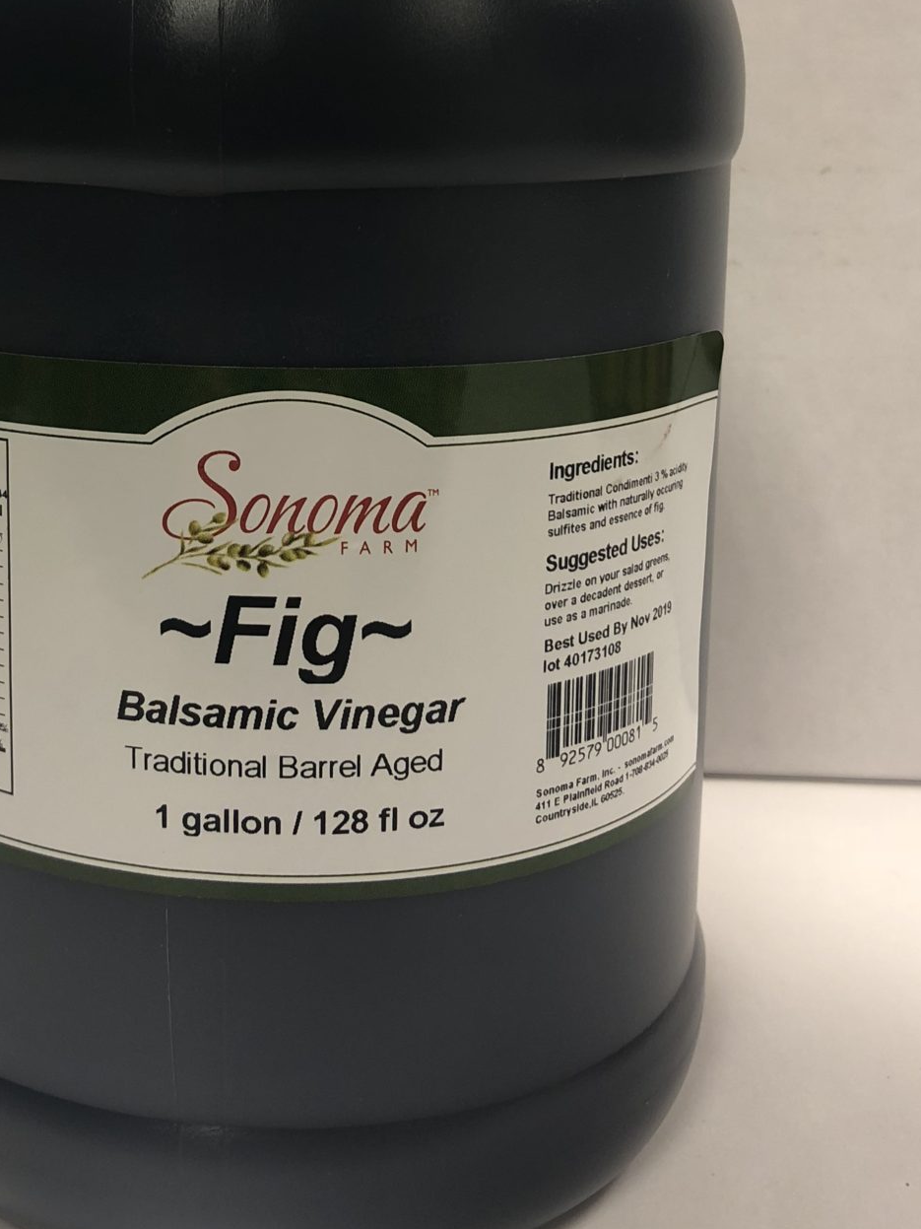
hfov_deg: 31.3
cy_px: 323
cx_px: 312
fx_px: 1632
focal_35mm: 46
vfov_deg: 40.2
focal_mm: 3.99
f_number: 1.8
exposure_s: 1/24
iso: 32
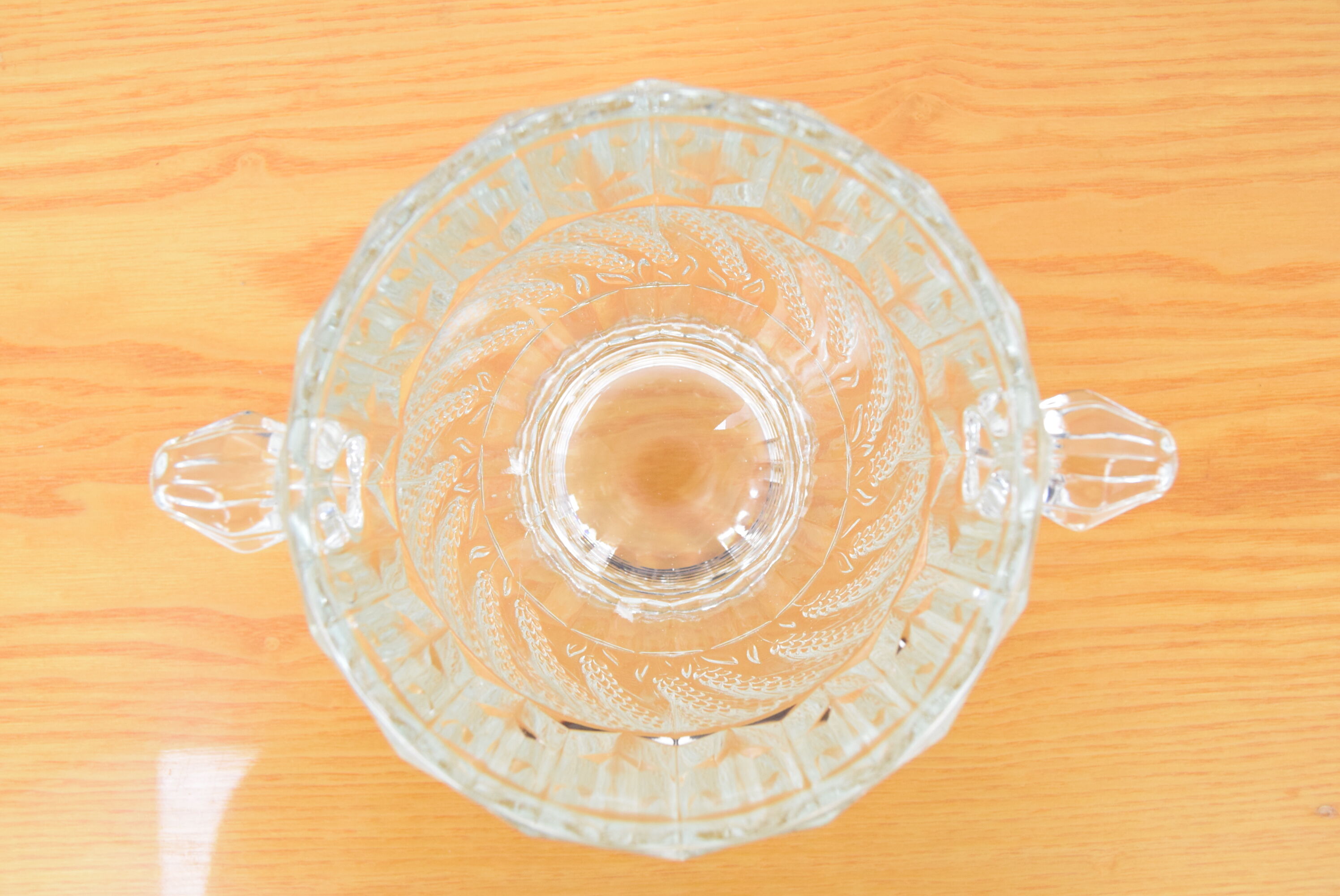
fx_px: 1453
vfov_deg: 34.3
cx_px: 670
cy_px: 448
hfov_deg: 49.5
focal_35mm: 39
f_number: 5.6
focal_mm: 26
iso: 1600
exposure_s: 1/125
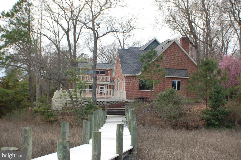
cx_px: 120
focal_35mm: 63
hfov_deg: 31.9
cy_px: 80
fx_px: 421
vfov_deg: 21.5
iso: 200
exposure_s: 1/200
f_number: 7.1
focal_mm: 42
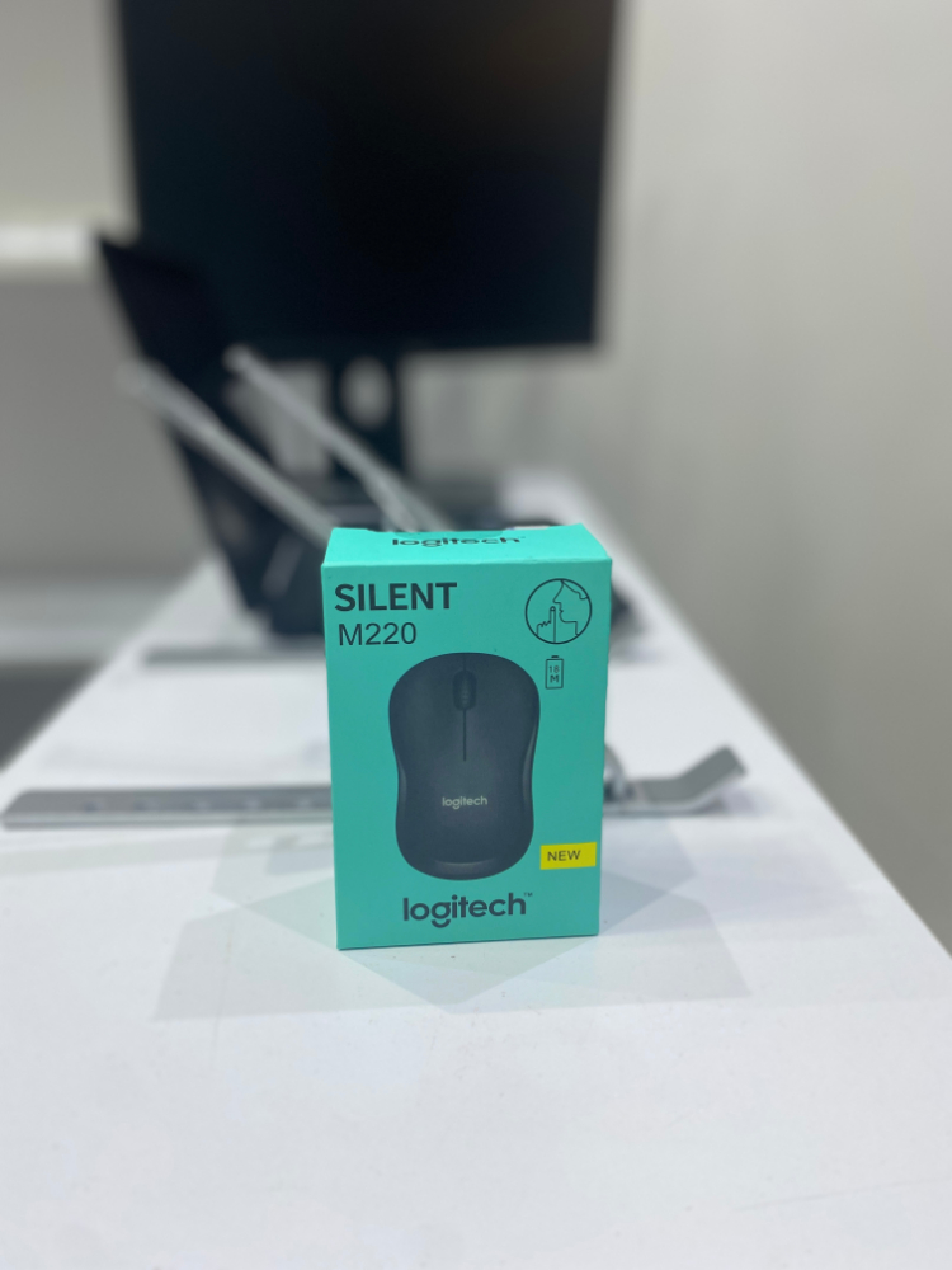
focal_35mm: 26
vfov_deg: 67.3
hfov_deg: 53.1
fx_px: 953
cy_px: 635
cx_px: 476
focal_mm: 4.25
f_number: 1.8
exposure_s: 1/100
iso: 100
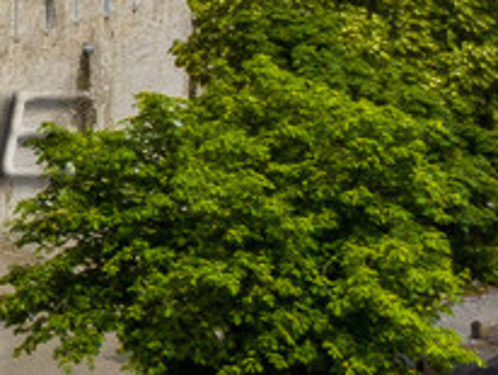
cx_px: -1301
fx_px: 2679
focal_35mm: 186
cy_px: -506
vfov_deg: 7.5
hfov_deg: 8.0
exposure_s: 1/400
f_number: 11
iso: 200
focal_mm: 12.3
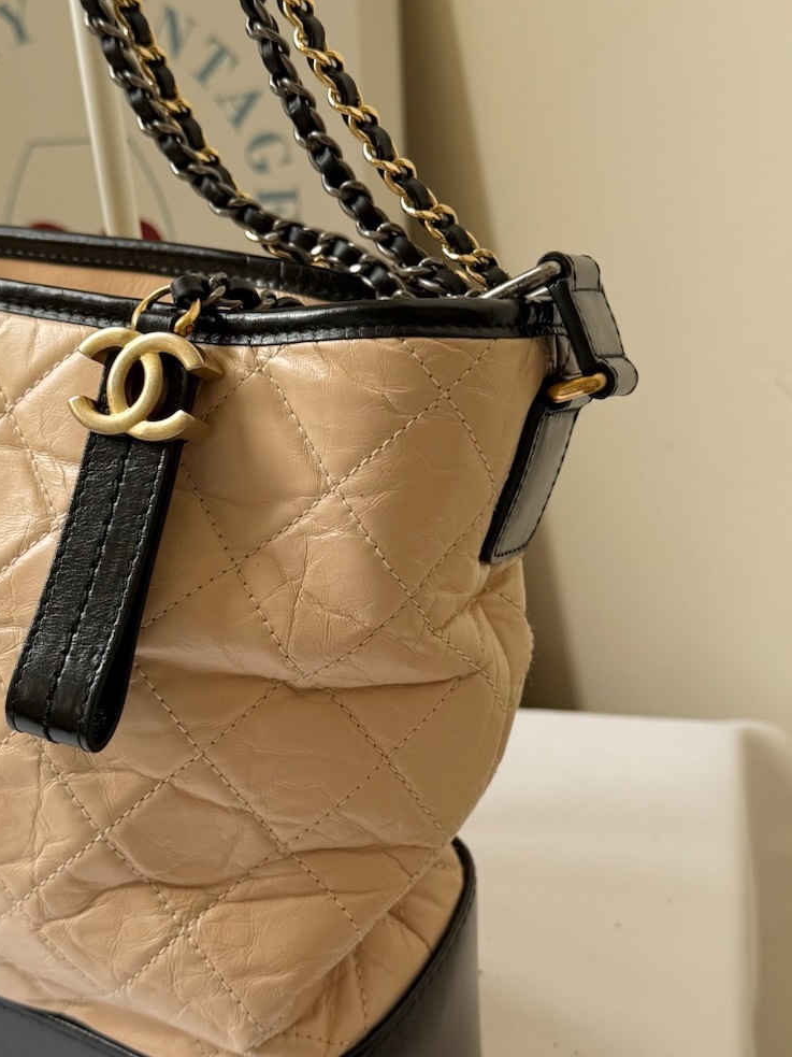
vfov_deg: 38.2
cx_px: 356
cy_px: 558
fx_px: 1526
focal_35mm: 50
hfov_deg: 29.1
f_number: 1.78
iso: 64
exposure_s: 1/121
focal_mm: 6.76
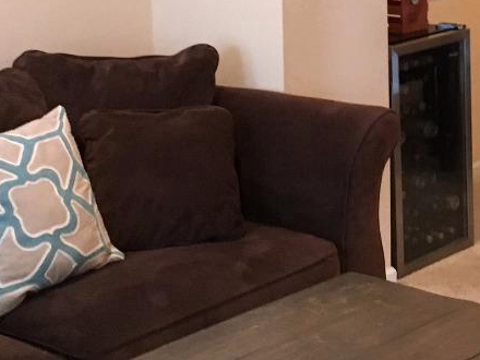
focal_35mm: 95
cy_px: -1
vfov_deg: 15.3
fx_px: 1317
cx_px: 451
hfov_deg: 20.2
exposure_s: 1/15
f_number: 2.2
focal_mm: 4.15
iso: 200
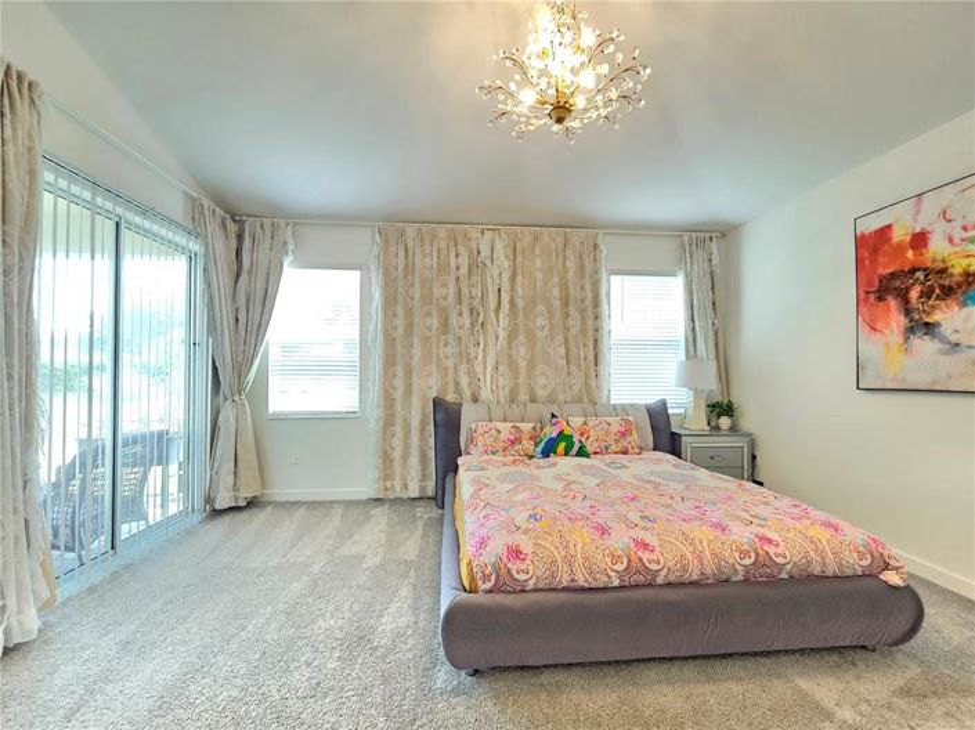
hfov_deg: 106.2
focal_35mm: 13
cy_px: 365
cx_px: 488
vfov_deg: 89.9
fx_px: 366
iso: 640
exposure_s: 1/30
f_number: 2.2
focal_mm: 2.2
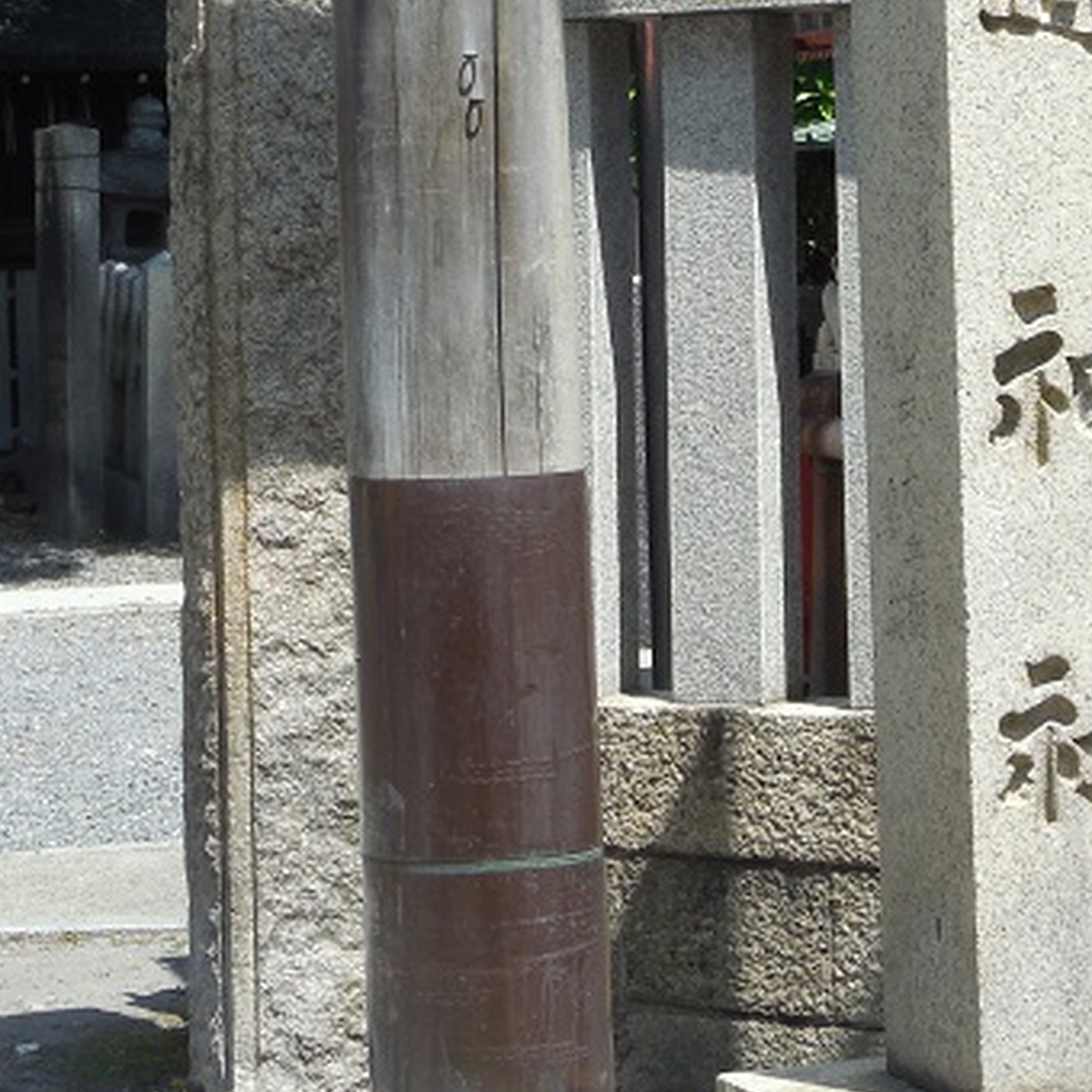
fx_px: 4533
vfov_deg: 13.7
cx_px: 739
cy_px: 225
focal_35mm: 127
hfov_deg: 13.7
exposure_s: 1/640
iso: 125
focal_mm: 9.4
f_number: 4
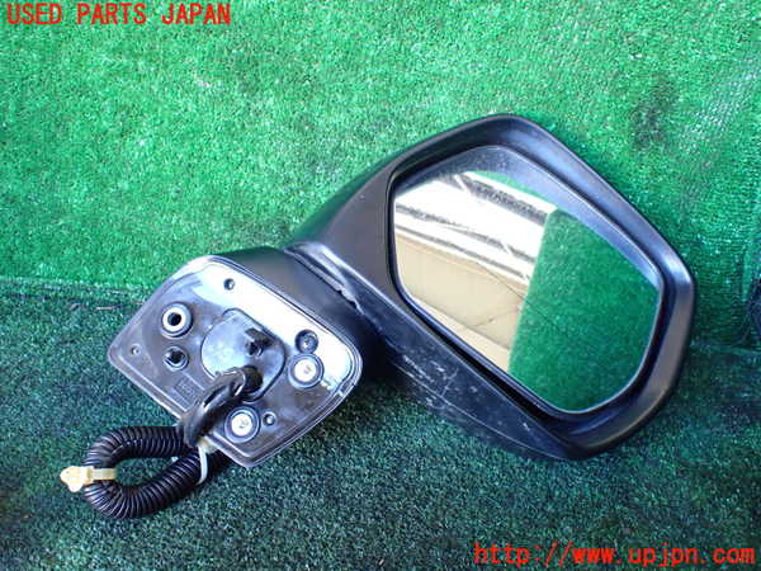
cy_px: 286
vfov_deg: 46.8
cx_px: 380
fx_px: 660
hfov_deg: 60.0
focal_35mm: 30
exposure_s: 1/60
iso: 800
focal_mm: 5.4
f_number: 2.3
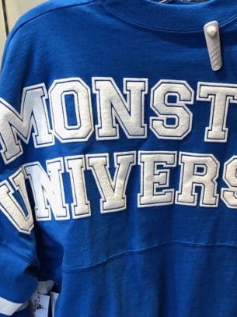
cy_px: 217
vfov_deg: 34.0
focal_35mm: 56
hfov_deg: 25.6
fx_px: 511
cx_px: 194
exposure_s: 1/30
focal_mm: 3.99
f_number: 1.8
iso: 40
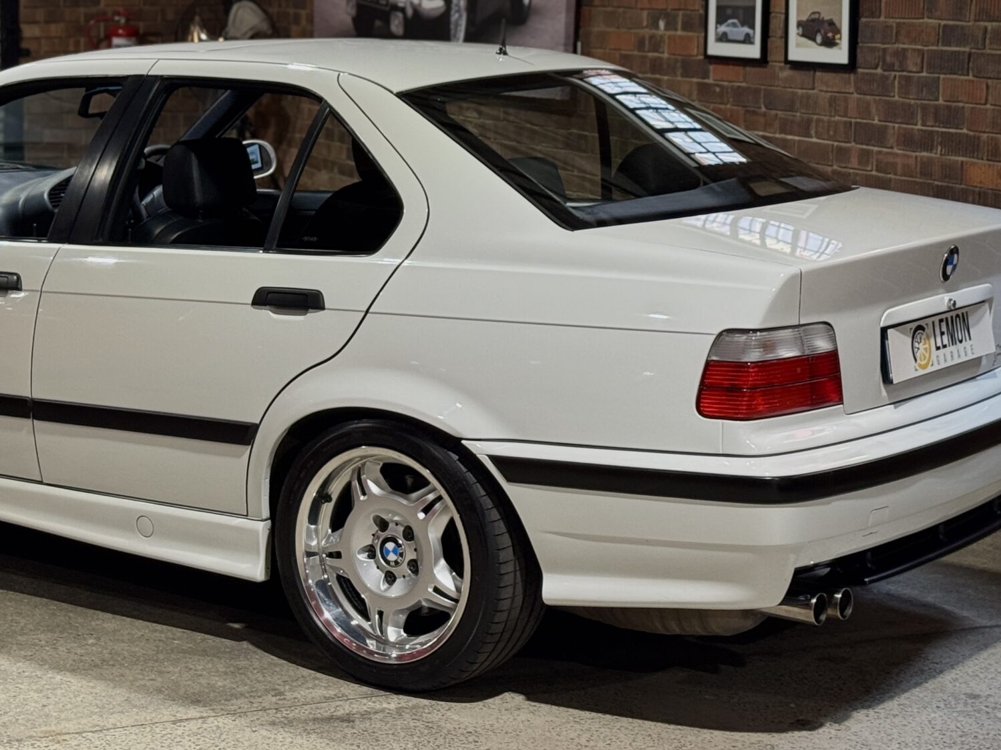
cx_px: 288
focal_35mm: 82
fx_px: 2371
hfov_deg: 23.7
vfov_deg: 17.9
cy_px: 205
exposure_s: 1/50
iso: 160
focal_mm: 6.76
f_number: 1.78
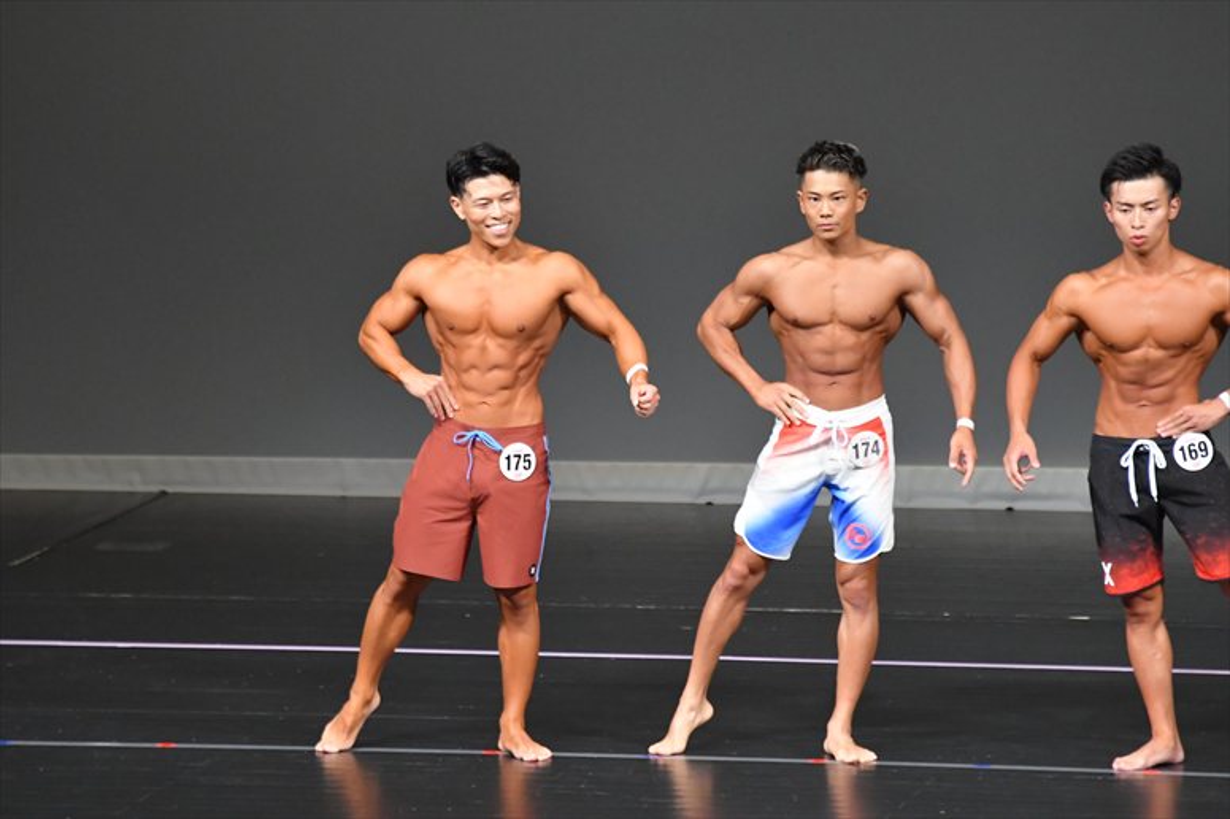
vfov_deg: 4.4
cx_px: 615
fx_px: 10757
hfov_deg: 6.5
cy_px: 410
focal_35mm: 315
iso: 5000
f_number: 5.6
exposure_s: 1/400
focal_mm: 210
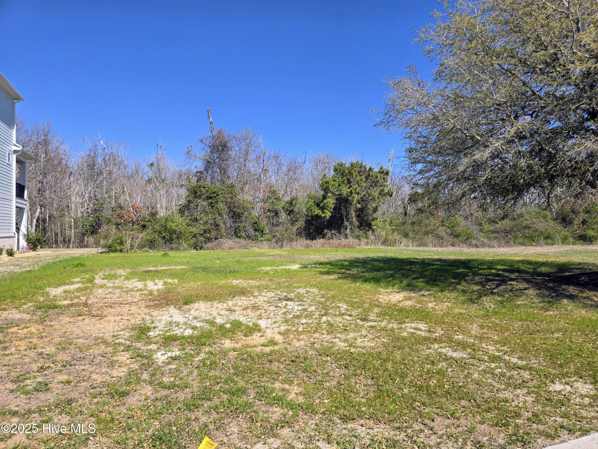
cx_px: 299
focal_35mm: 23
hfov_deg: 73.9
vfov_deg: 58.9
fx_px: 397
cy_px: 224
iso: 25
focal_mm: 5.4
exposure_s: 1/1925
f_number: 1.8
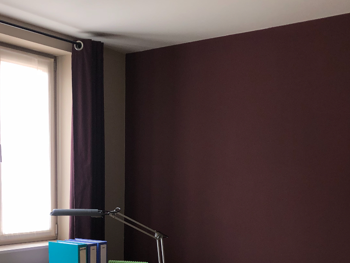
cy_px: 239
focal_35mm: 52
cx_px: 133
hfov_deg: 36.6
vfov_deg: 27.0
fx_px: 526
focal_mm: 3.99
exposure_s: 1/27
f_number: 1.8
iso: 20
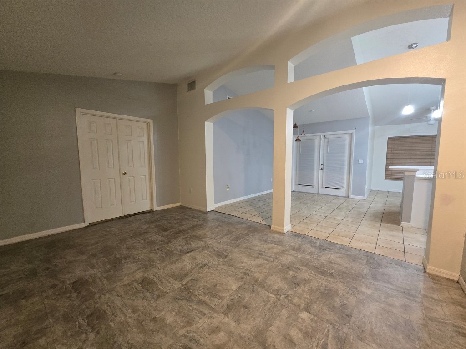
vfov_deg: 89.9
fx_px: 175
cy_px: 174
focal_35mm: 13
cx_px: 233
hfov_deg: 106.2
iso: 1000
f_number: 2.2
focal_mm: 2.2
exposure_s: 1/60
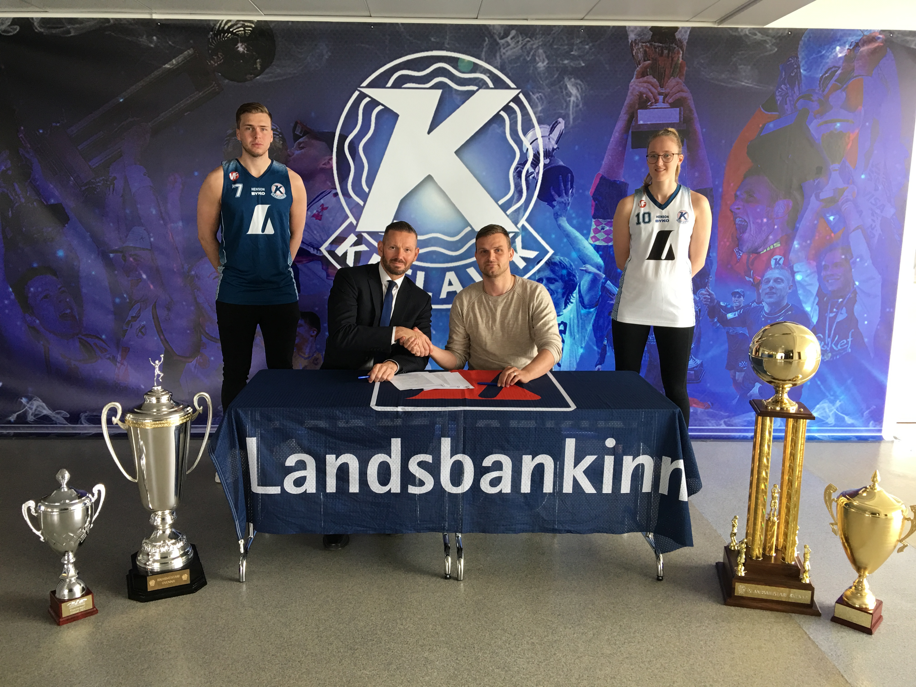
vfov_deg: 48.2
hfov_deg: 61.7
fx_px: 767
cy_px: 344
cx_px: 458
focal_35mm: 29
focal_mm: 4.15
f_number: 2.2
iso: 40
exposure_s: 1/33
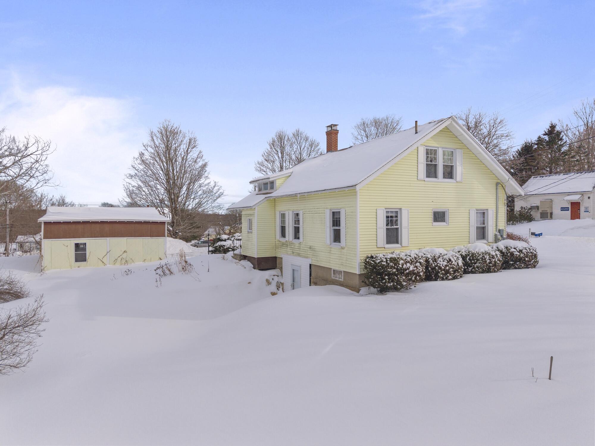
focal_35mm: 23
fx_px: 395
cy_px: 223
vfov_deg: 58.9
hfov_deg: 73.9
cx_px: 298
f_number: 1.8
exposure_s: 1/4000
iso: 100
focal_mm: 8.67
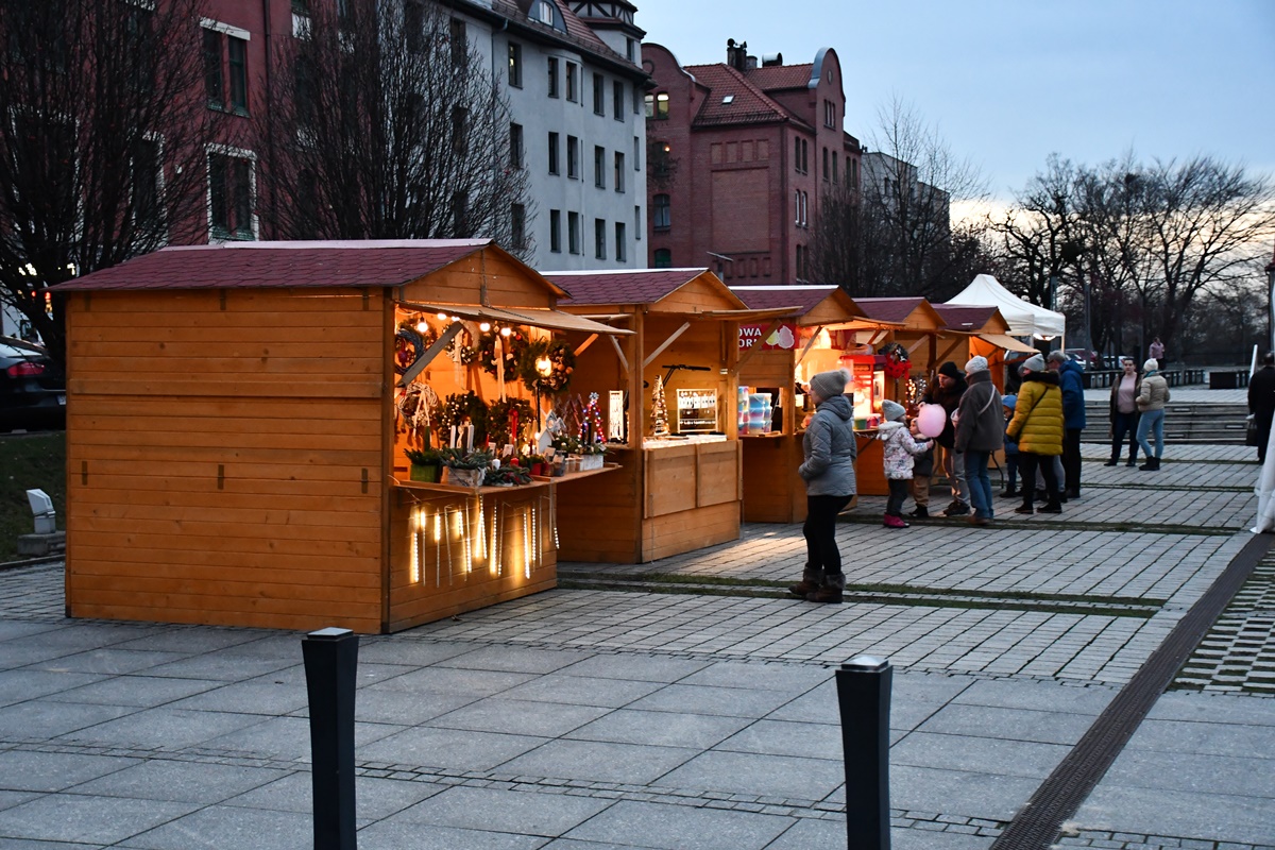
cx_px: 638
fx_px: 1806
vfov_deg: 26.5
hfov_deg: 38.9
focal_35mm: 51
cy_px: 425
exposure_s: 1/100
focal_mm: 34
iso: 3200
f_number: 4.2
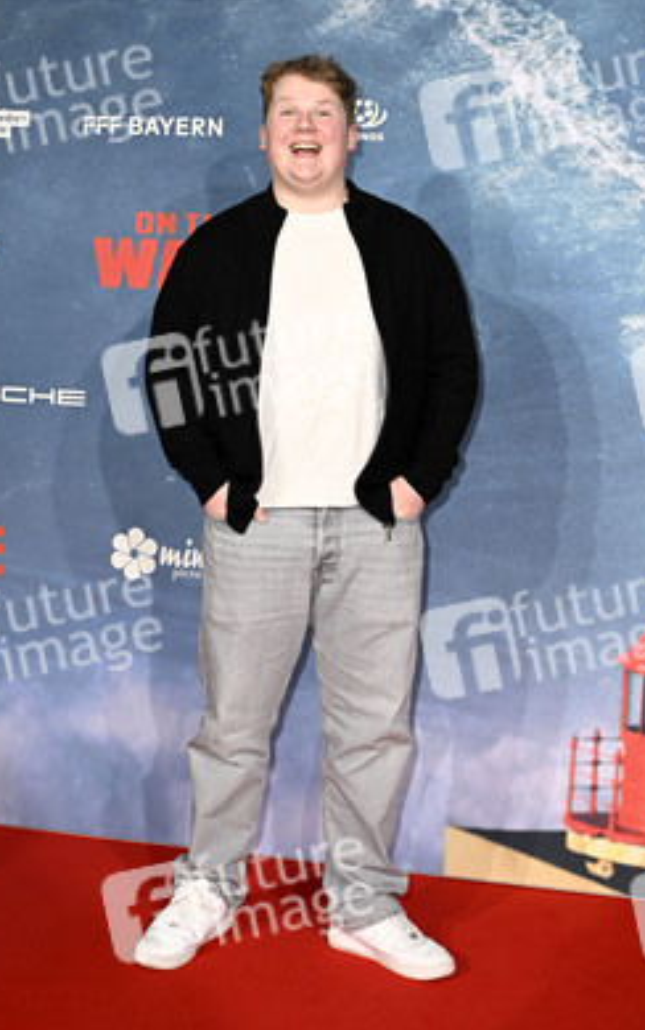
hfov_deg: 27.4
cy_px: 504
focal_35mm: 47
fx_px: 1321
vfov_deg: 42.6
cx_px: 315
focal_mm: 45
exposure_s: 1/200
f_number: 3.2
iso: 100
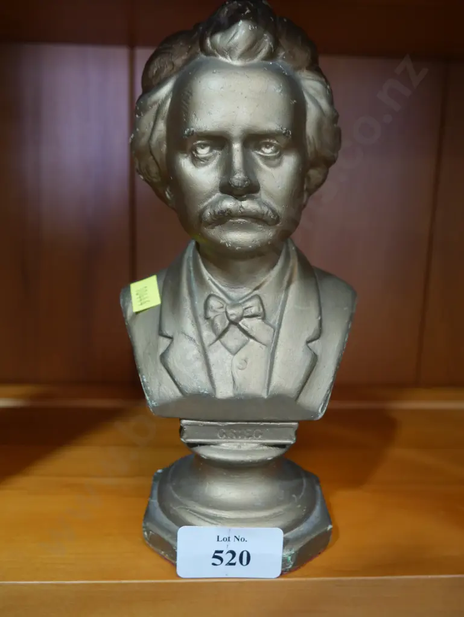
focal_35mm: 34
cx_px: 232
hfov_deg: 41.8
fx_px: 607
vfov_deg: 53.9
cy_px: 308
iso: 800
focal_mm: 17
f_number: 4
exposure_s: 1/60
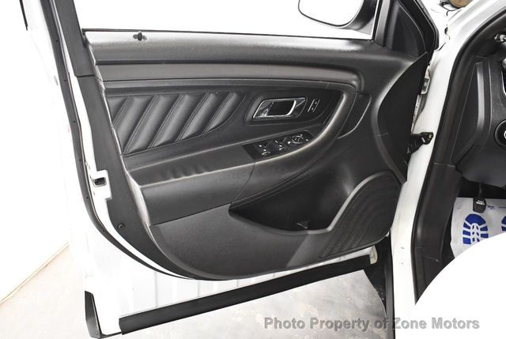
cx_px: 253
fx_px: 507
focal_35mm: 36
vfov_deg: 37.0
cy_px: 170
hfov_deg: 53.1
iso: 2200
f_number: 3.5
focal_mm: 18
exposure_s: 1/125
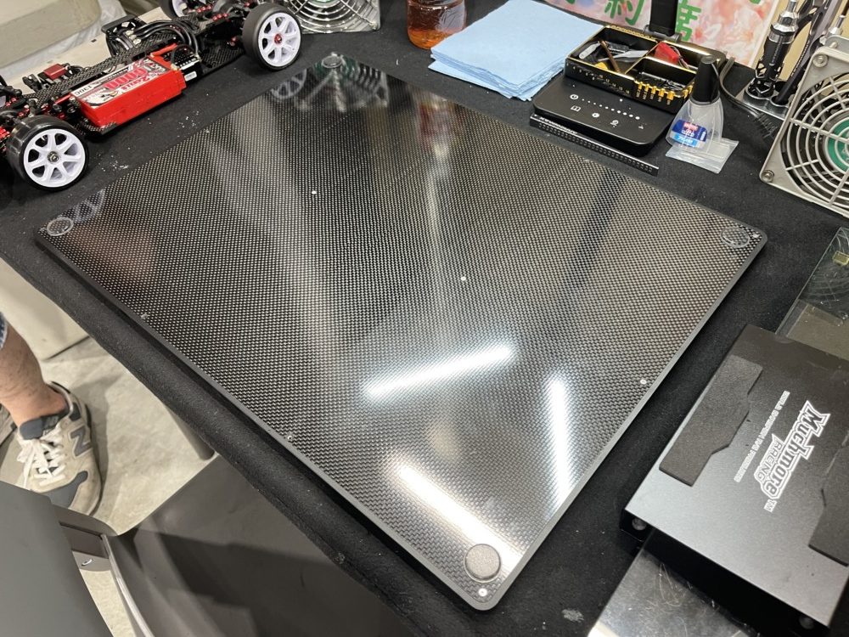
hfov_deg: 69.4
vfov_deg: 54.9
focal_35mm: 25
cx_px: 424
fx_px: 613
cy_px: 318
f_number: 1.6
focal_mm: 5.1
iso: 160
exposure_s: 1/60
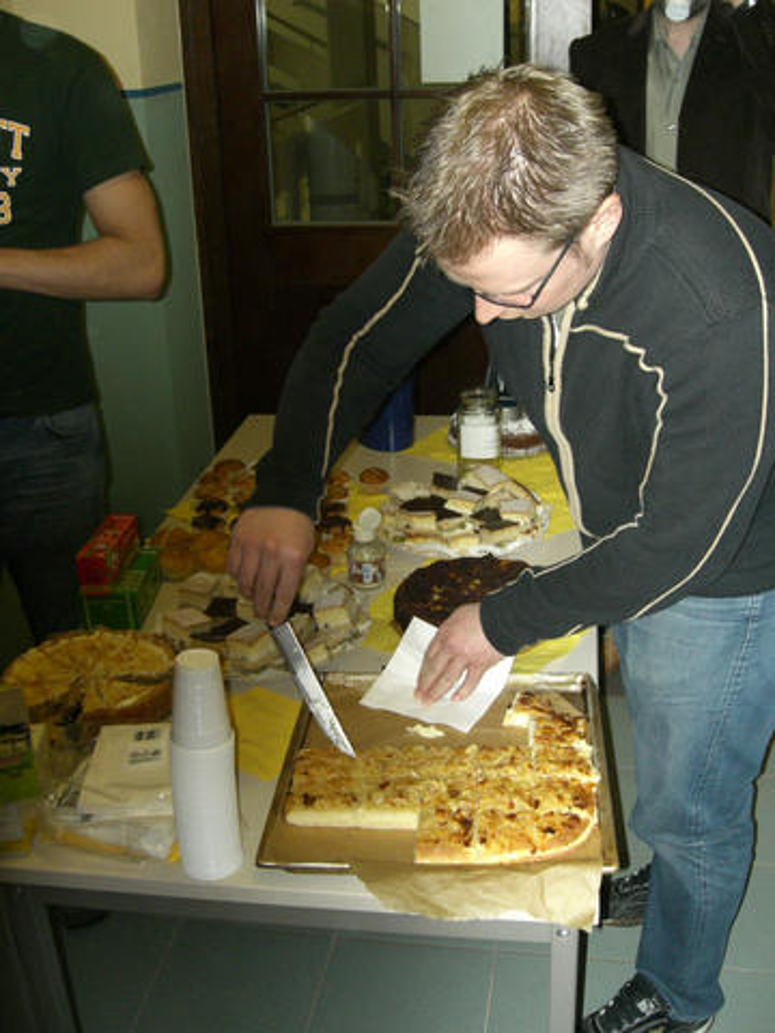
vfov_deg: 49.0
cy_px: 516
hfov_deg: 37.7
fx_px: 1134
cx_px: 388
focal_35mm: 38
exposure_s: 1/60
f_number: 3.1
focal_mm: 6.3
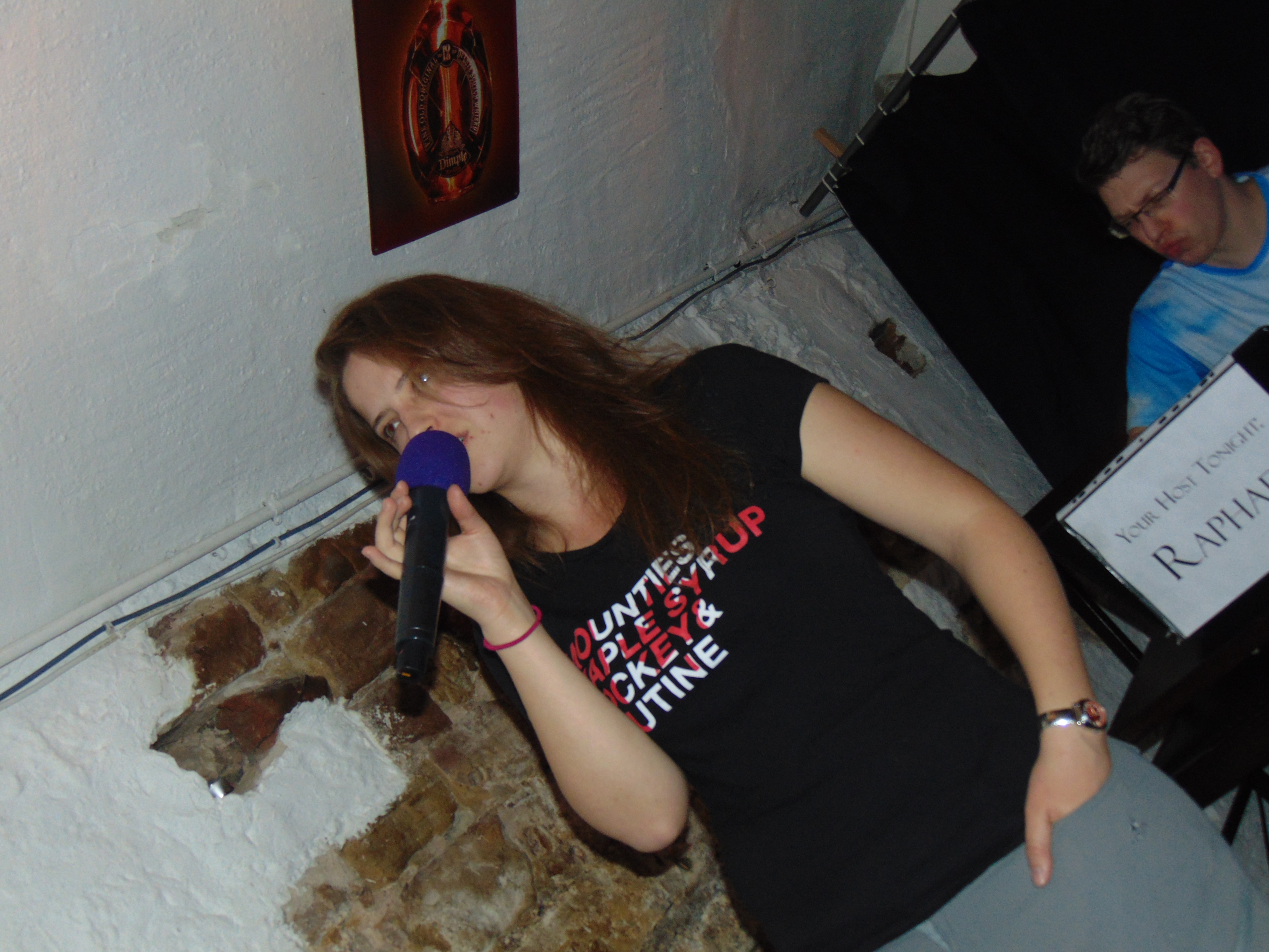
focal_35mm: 42
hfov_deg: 44.8
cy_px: 476
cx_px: 634
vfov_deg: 34.3
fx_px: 1540
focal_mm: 7.6
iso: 400
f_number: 3.3
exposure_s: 1/60
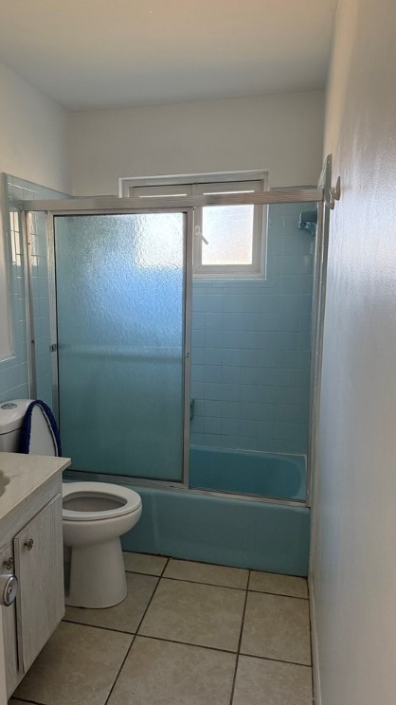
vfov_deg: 69.9
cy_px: 349
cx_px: 154
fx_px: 504
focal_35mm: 27
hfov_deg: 42.6
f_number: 1.78
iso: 400
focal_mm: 6.76
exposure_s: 1/120
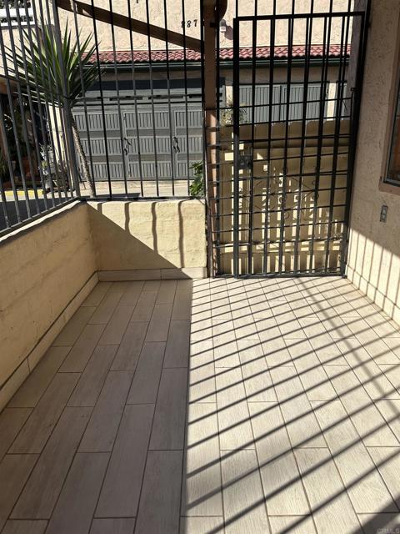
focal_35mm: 24
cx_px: 200
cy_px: 267
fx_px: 370
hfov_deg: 56.8
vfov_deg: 71.6
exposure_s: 1/5000
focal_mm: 6.86
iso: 80
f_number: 1.78
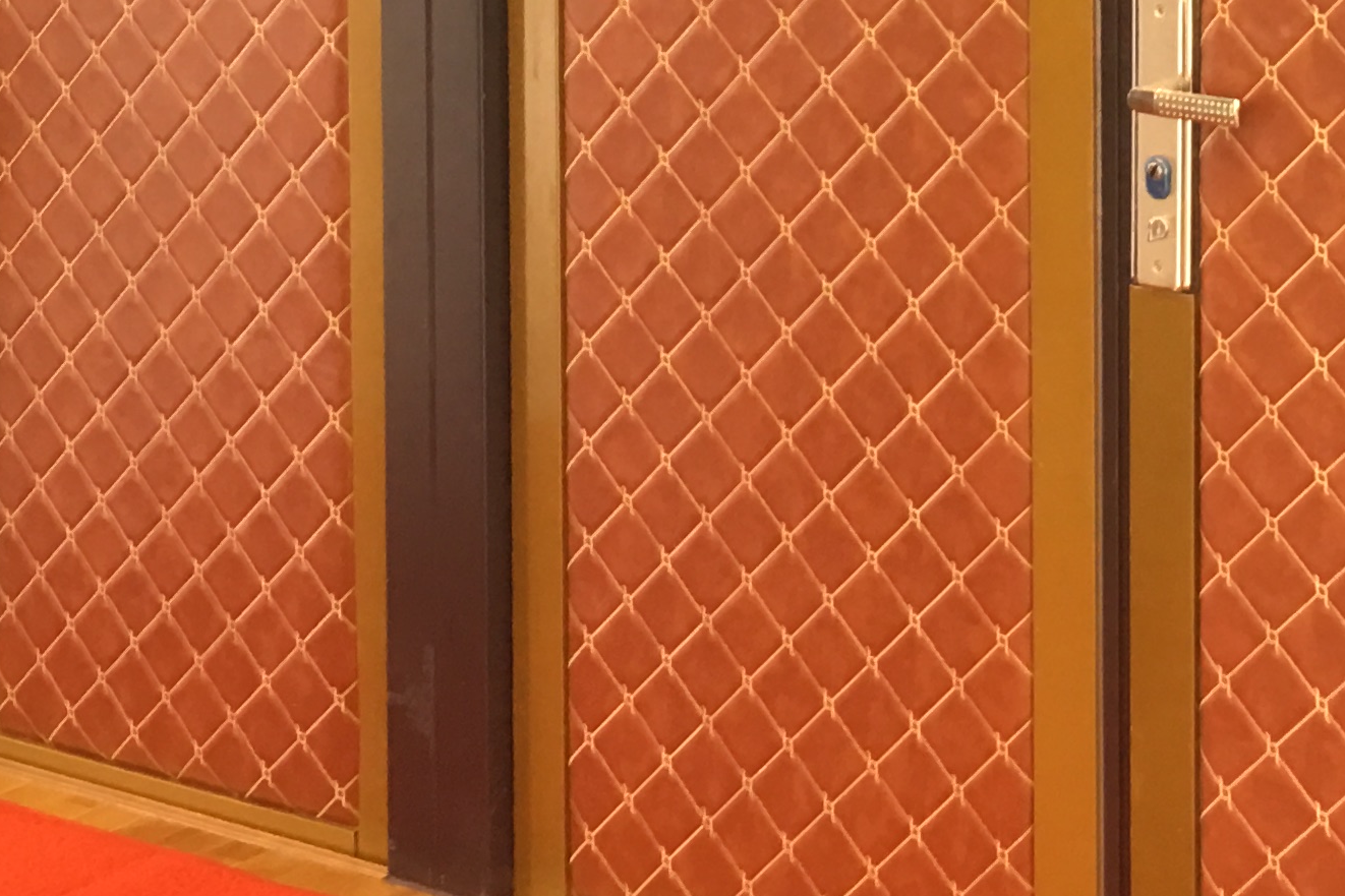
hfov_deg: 22.0
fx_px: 3437
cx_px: 1004
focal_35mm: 92
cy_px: -285
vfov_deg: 14.2
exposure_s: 1/17
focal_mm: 4.15
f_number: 2.2
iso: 64
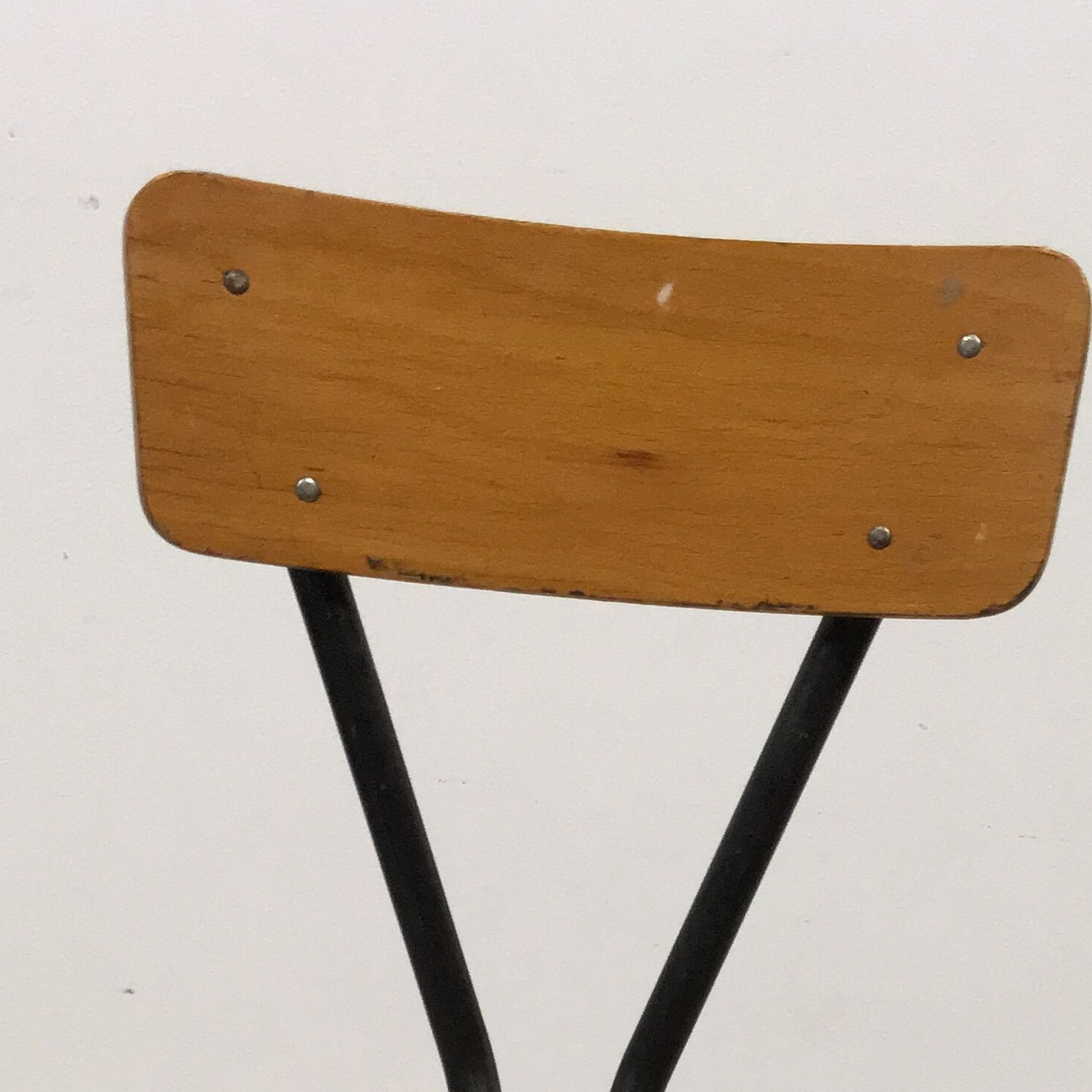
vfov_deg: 22.3
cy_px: 1384
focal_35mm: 70
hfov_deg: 24.6
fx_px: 2498
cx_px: 641
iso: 160
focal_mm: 4.15
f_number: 2.2
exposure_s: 1/33
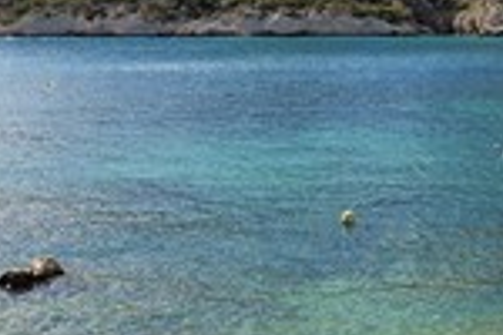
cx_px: 359
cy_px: 144
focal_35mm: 67
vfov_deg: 20.3
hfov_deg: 29.7
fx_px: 936
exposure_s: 1/320
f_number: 11
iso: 200
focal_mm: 24
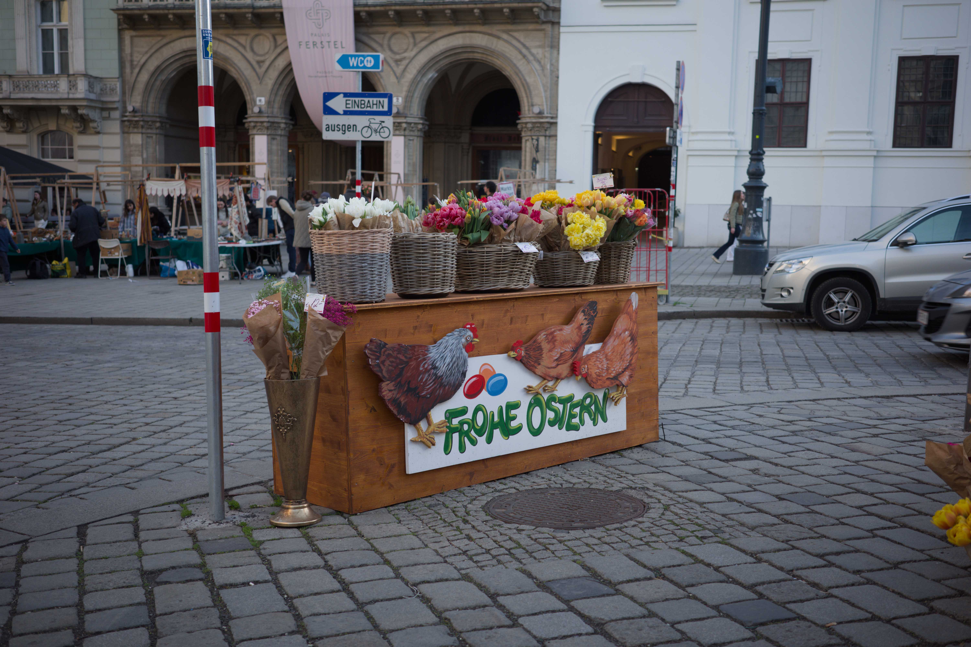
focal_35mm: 40
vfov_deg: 33.4
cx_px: 486
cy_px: 324
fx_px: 1079
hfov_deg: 48.5
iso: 100
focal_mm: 26
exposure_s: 1/160
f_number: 2.8
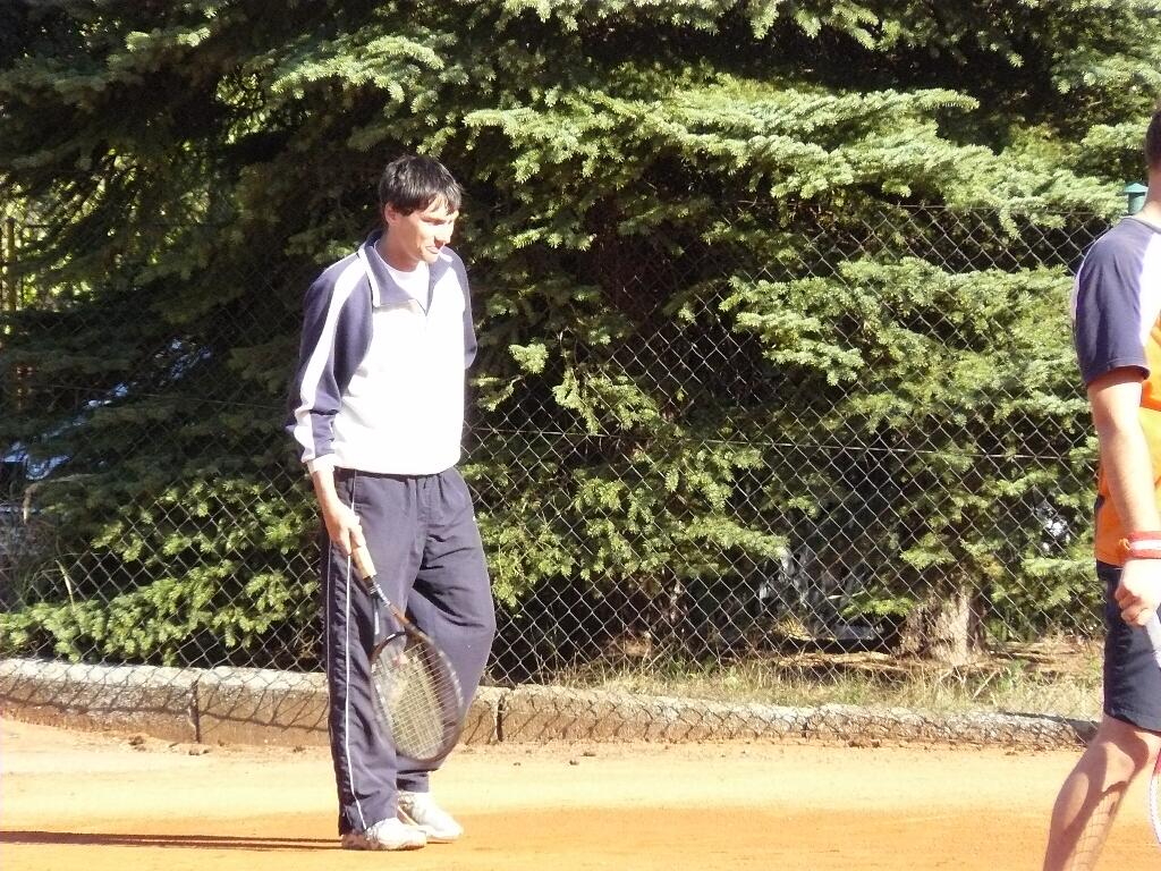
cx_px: 580
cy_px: 436
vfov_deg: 3.4
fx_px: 14489
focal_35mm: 432
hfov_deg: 4.6
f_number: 5.6
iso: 400
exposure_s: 1/400
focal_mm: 72
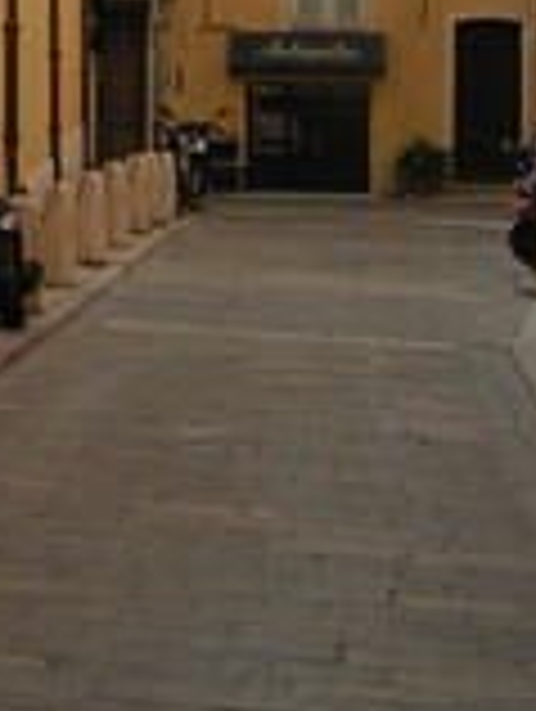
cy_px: -263
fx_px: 3027
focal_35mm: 147
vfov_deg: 12.9
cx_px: -288
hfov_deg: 9.8
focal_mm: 5.8
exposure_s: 1/200
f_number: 5.6
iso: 50
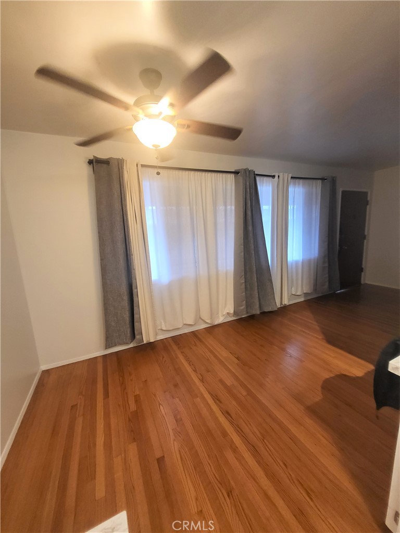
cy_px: 266
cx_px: 200
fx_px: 200
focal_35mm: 13
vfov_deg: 106.2
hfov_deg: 89.9
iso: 320
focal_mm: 1.74
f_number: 2.2
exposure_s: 1/40
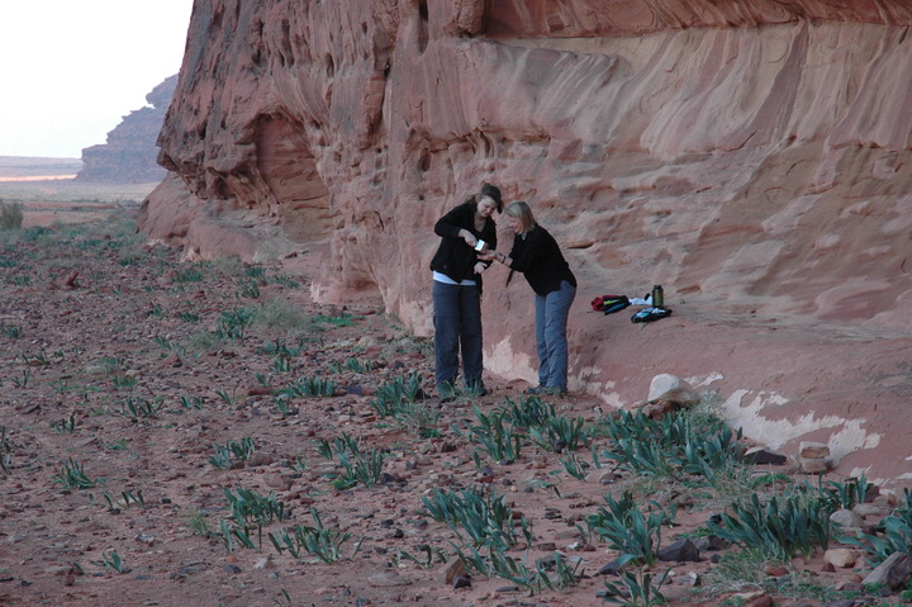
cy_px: 304
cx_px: 456
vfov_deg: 13.0
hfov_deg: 19.5
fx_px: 2658
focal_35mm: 105
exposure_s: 1/200
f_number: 7.1
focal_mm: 70
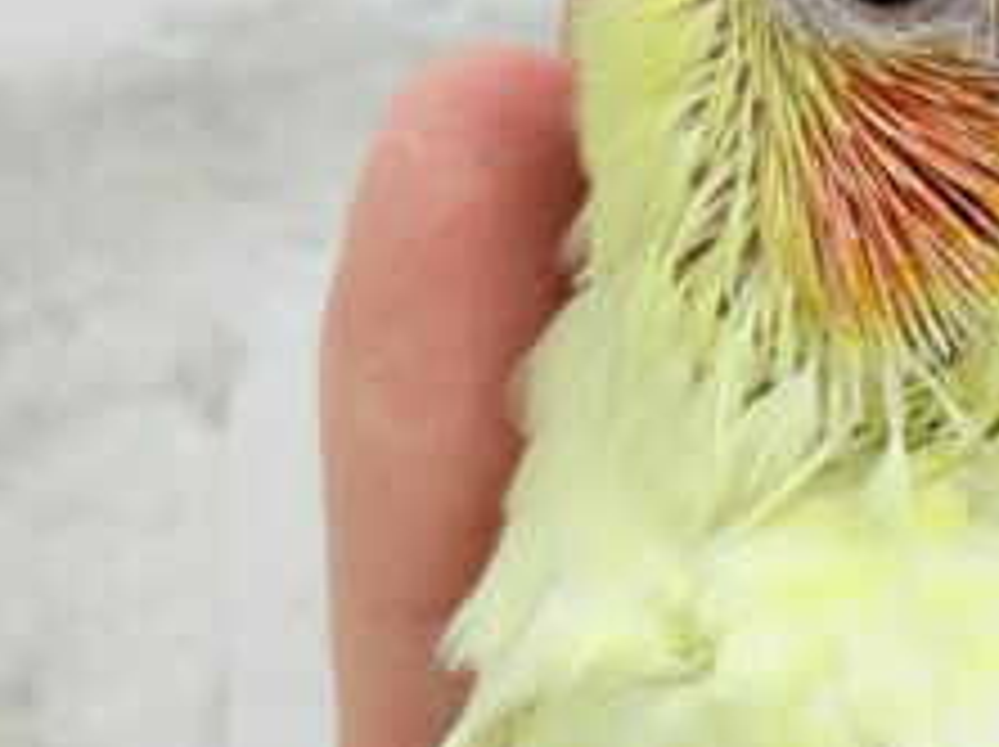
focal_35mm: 150
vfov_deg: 9.9
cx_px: 1364
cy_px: 166
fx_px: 4324
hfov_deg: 12.7
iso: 64
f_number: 1.6
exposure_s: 1/100
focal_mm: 5.96
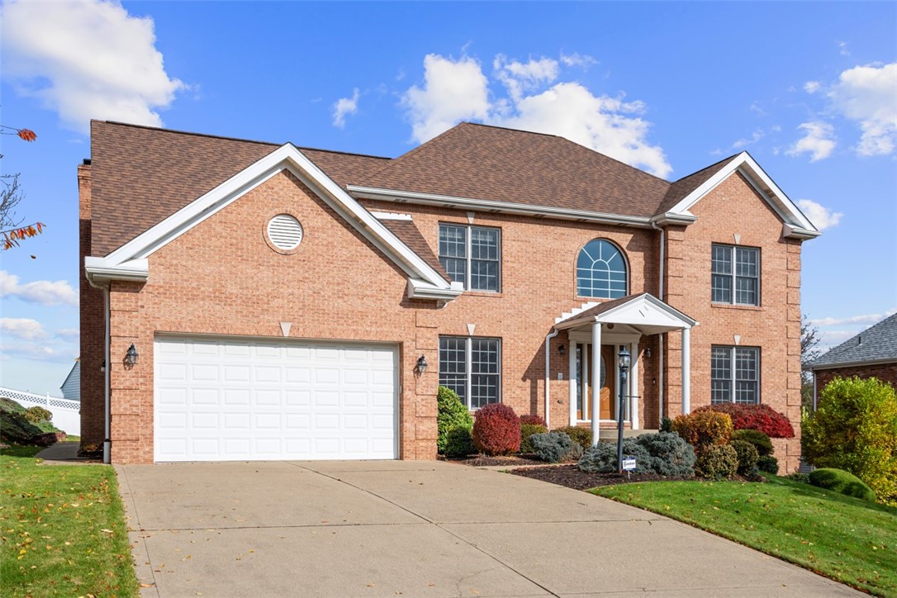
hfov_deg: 57.2
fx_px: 822
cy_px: 299
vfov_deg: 40.0
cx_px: 448
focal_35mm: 33
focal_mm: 33
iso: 400
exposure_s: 1/2500
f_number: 7.1
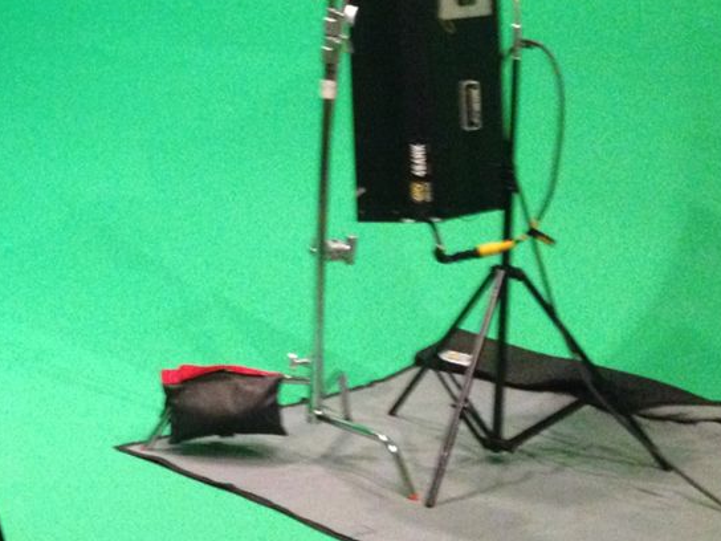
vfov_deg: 16.4
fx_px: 1875
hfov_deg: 20.3
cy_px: 198
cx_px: -162
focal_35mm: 90
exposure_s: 1/15
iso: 400
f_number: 2.4
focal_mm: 4.28
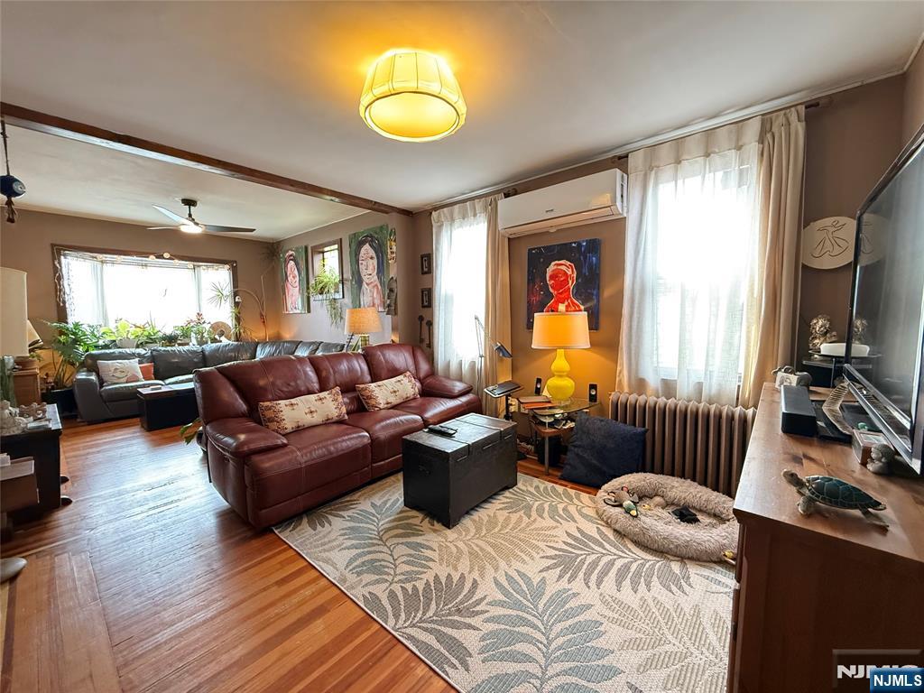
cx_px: 462
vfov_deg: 85.7
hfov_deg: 102.1
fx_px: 374
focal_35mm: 14
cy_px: 346
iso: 640
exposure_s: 1/60
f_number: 2.2
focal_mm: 2.22
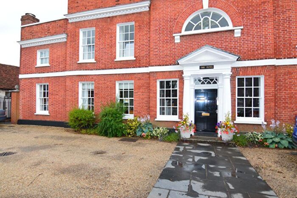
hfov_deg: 85.4
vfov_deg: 63.2
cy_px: 99
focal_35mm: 20
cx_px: 148
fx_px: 161
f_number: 5
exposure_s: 1/100
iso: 100
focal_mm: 13
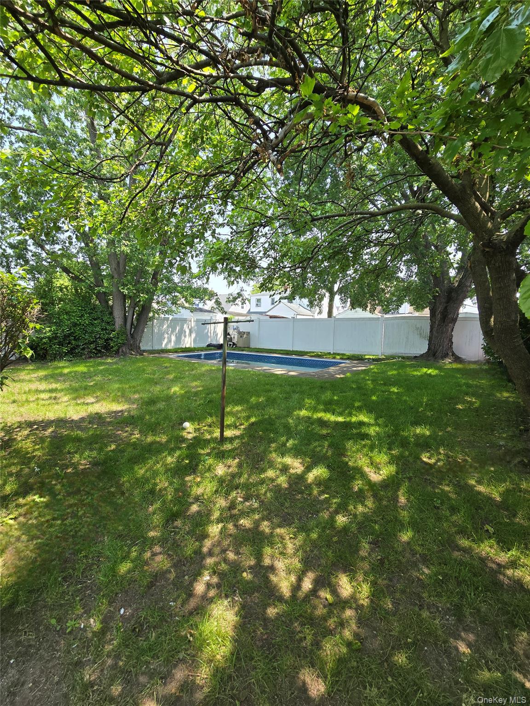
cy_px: 353
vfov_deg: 106.2
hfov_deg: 89.9
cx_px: 265
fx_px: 265
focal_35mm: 13
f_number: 2.2
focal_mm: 2.2
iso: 50
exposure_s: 1/400
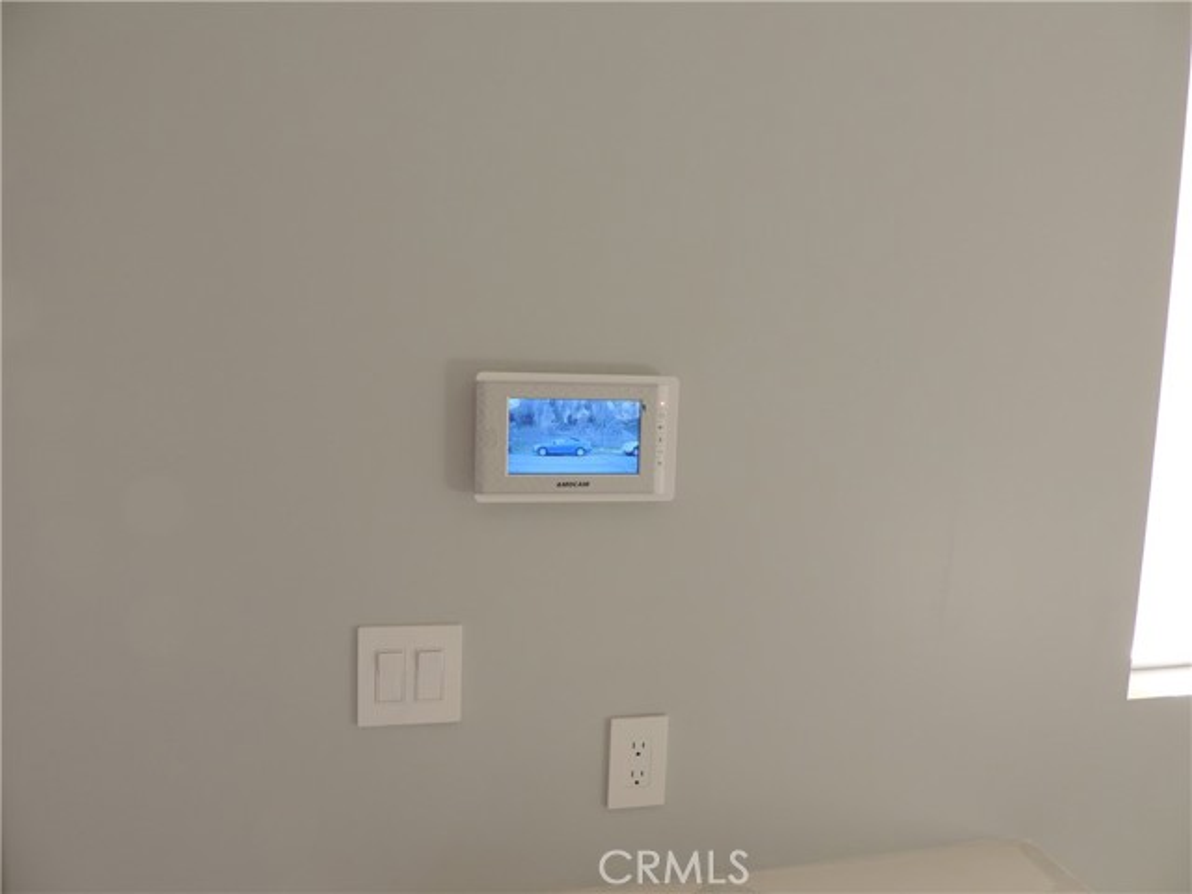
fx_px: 826
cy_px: 447
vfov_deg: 56.8
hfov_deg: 71.6
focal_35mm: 24
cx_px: 596
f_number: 3
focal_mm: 4.3
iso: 100
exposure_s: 1/30
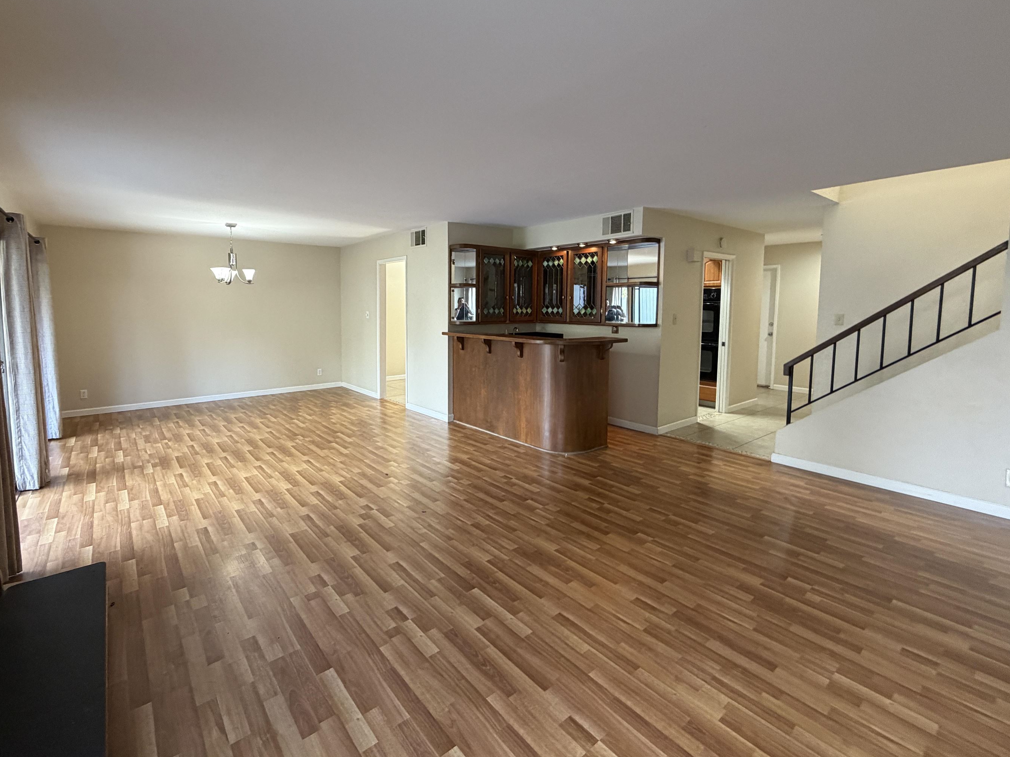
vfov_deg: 77.8
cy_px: 338
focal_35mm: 16
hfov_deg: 94.2
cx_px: 455
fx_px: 467
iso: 320
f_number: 2.2
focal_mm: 2.22
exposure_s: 1/60
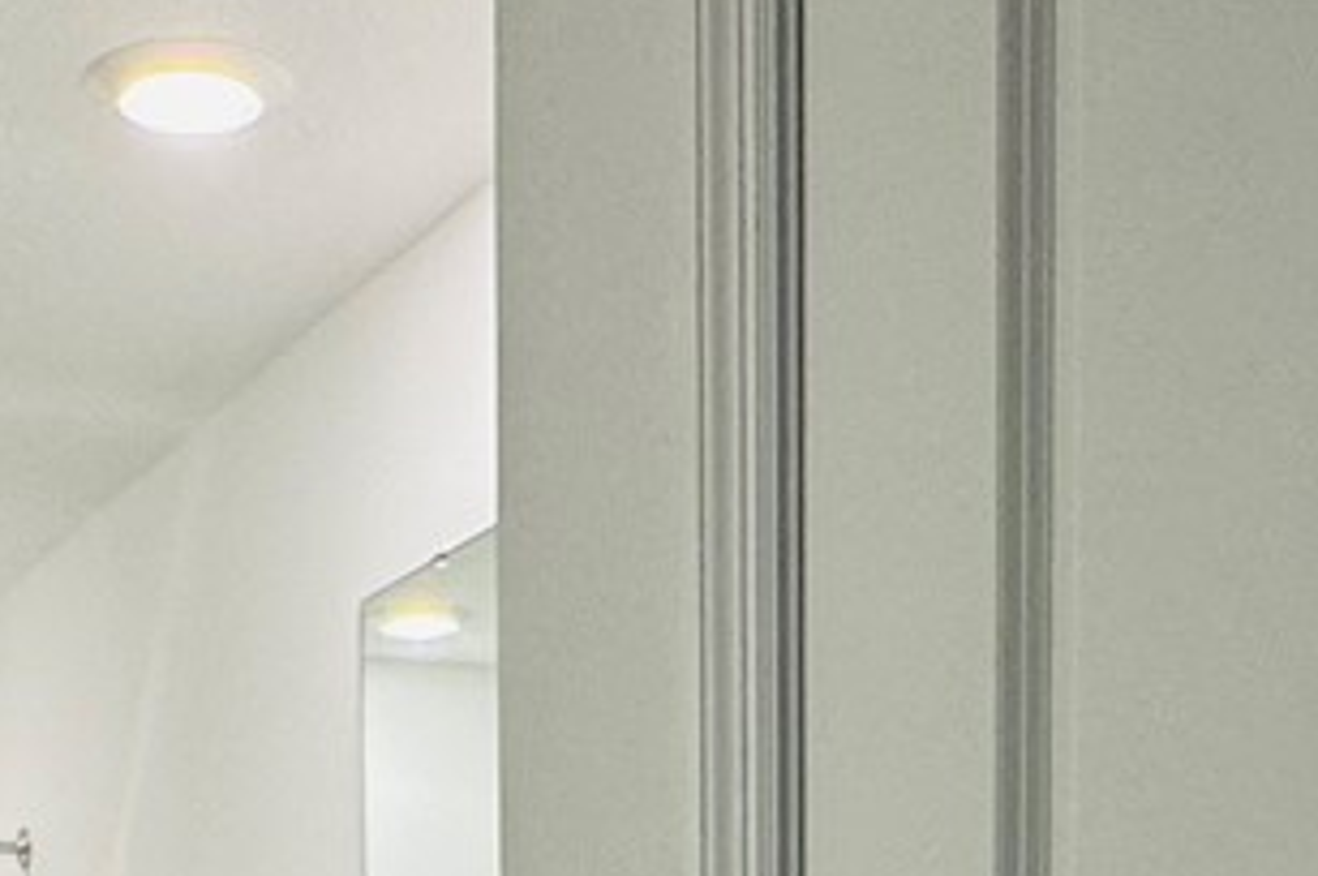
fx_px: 2779
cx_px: 395
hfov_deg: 26.5
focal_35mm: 76
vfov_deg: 15.5
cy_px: 1559
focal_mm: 2.22
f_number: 2.2
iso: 125
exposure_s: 1/120
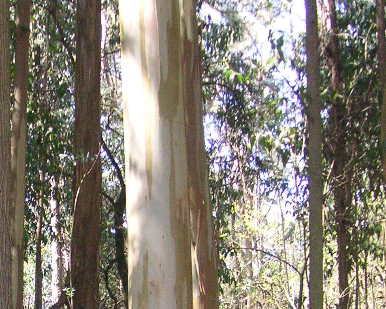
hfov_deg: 19.1
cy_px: 366
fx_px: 1108
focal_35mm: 97
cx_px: -13
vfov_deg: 15.3
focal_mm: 6.1
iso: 160
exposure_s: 1/180
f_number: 2.8
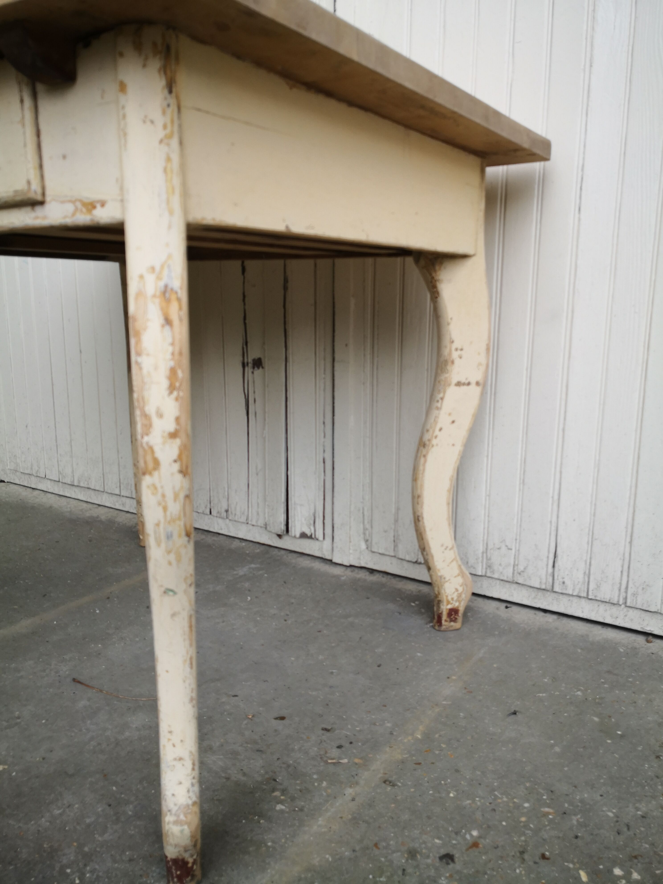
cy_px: 442
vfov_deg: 65.3
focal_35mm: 27
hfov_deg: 51.4
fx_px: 690
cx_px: 332
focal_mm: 3.95
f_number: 1.6
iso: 50
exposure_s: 1/299
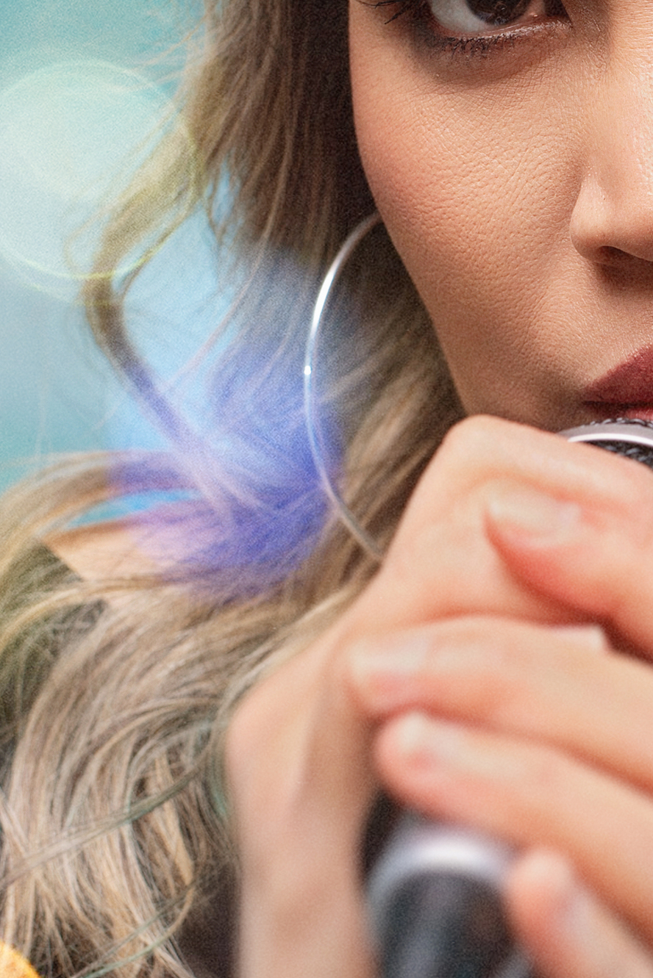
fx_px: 4595
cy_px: 493
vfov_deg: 12.2
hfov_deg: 8.1
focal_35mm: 169
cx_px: 707
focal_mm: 50
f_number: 4.5
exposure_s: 1/100
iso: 200
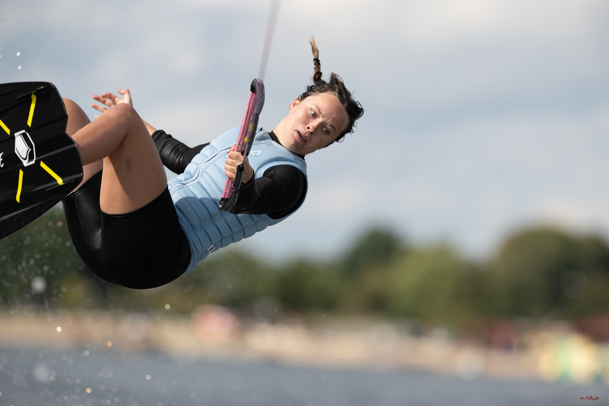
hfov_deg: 5.2
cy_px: 203
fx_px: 6766
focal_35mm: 400
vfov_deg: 3.4
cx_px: 304
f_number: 5
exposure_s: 1/3200
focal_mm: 400
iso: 320
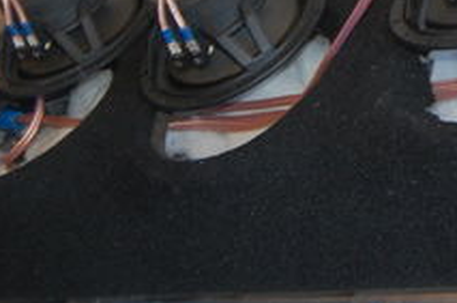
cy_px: -17
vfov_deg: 13.5
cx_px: 457
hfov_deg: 20.0
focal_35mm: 99
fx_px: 1254
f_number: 3.8
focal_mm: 22
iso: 400
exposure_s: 1/60
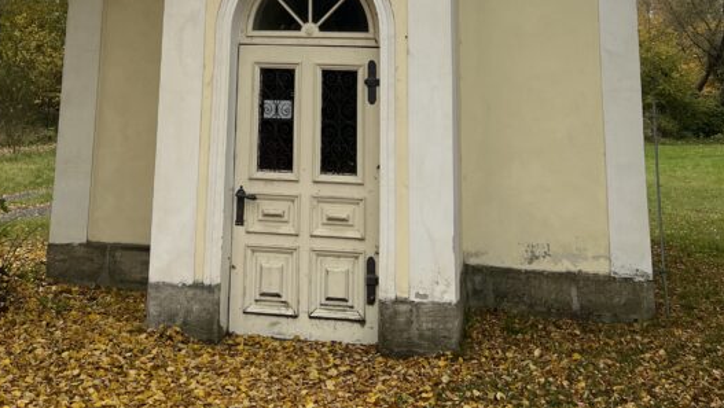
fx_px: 1056
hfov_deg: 37.7
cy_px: -187
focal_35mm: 55
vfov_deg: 19.4
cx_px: 287
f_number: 1.5
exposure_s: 1/859
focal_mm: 5.7
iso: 50
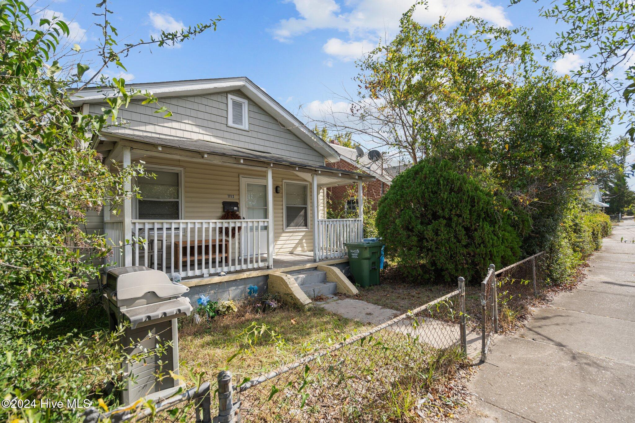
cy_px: 212
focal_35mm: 16
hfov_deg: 96.7
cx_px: 318
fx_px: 282
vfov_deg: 73.7
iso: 100
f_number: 4
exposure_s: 1/400
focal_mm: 16
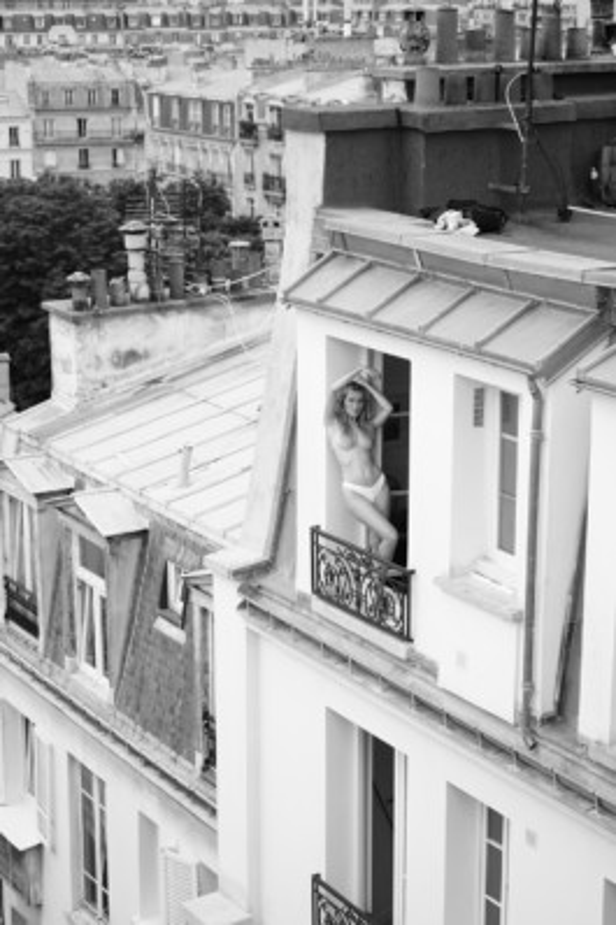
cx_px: 308
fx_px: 1798
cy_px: 462
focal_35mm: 70
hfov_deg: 19.4
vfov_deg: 28.9
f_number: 5.6
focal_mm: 70
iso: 100
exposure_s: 1/125
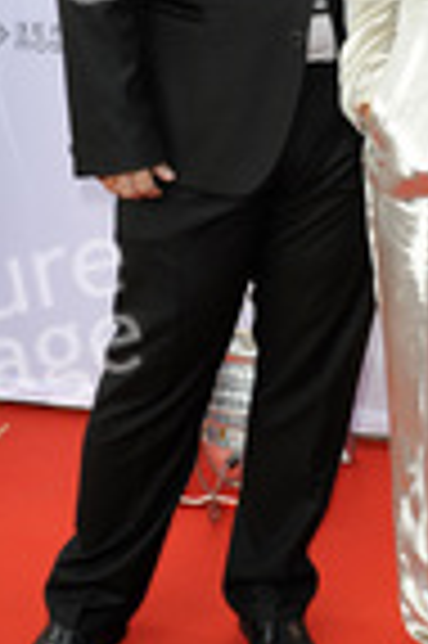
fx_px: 1895
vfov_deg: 19.1
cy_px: 122
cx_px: 401
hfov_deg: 12.8
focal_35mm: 106
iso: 640
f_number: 5.6
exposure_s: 1/160
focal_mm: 38
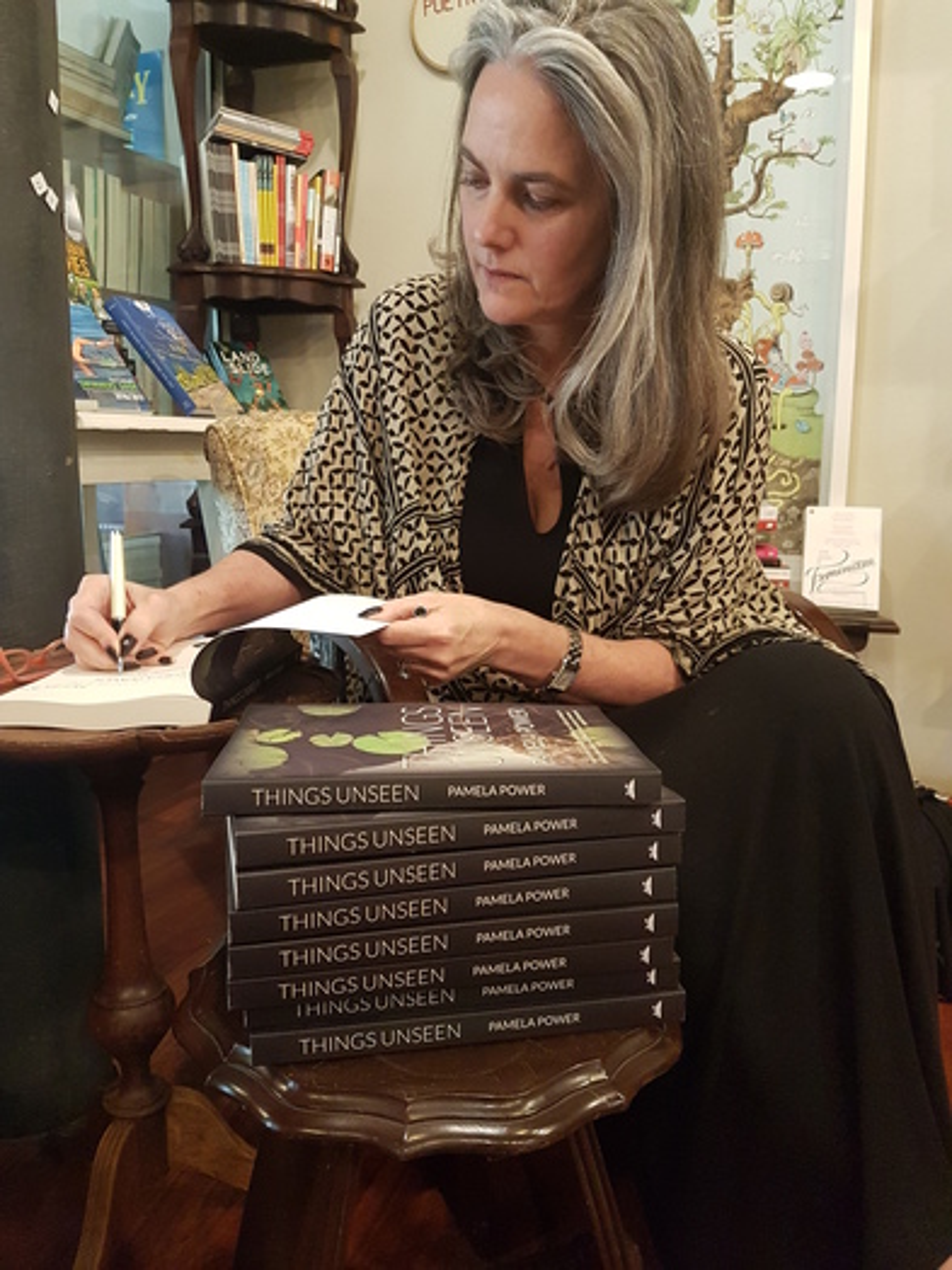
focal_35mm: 26
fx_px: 953
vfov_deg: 67.3
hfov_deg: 53.1
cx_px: 476
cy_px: 635
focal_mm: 4.2
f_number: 1.7
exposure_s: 1/17
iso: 250
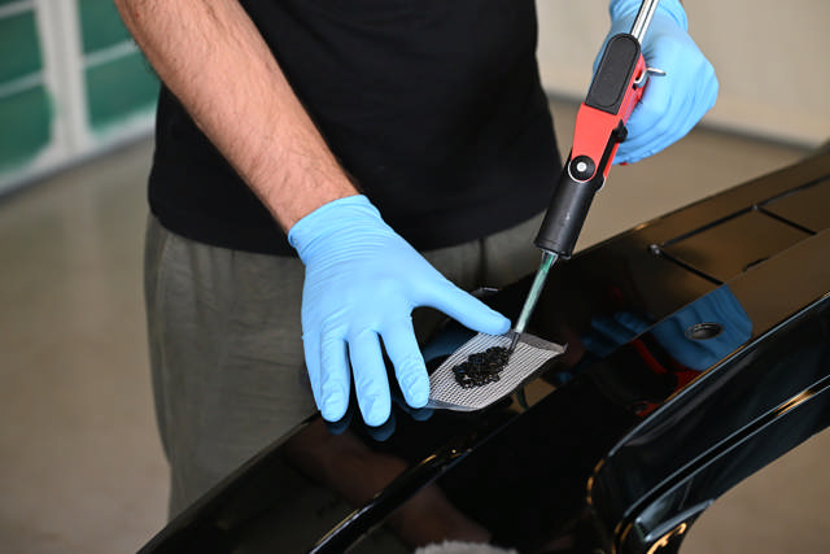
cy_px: 277
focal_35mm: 60
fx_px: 1384
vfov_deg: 22.6
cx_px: 415
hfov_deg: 33.4
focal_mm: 60
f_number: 4
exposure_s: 1/125
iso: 640
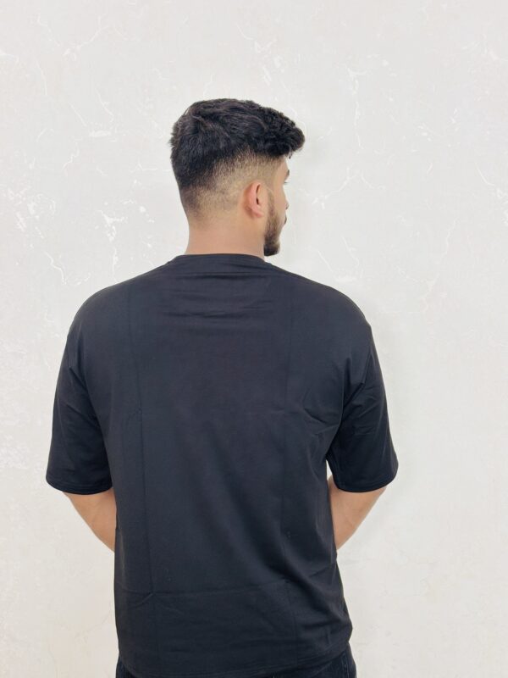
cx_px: 254
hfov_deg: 28.0
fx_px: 1017
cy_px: 339
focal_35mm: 52
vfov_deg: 36.8
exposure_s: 1/50
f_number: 1.6
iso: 40
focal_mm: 5.96
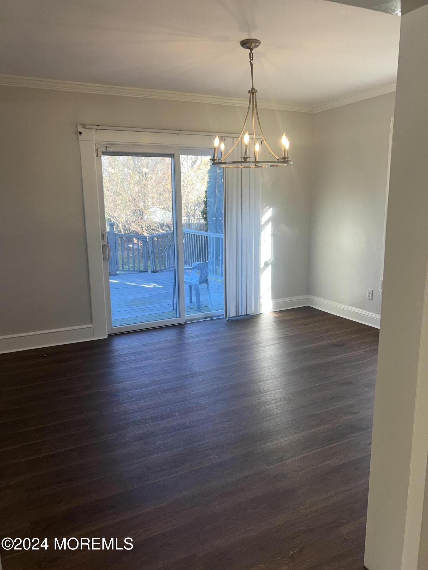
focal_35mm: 26
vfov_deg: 67.3
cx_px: 214
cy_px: 285
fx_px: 429
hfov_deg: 53.1
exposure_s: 1/214
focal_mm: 5.7
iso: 32
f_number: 1.5
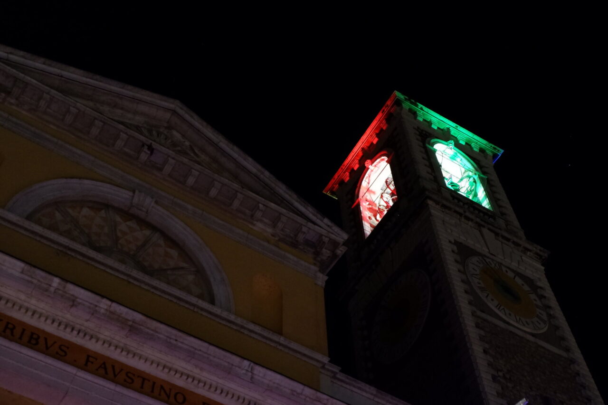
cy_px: 202
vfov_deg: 31.9
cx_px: 304
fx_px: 709
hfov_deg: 46.4
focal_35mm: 42
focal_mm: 28.8
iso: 3200
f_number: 4.5
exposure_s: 1/9
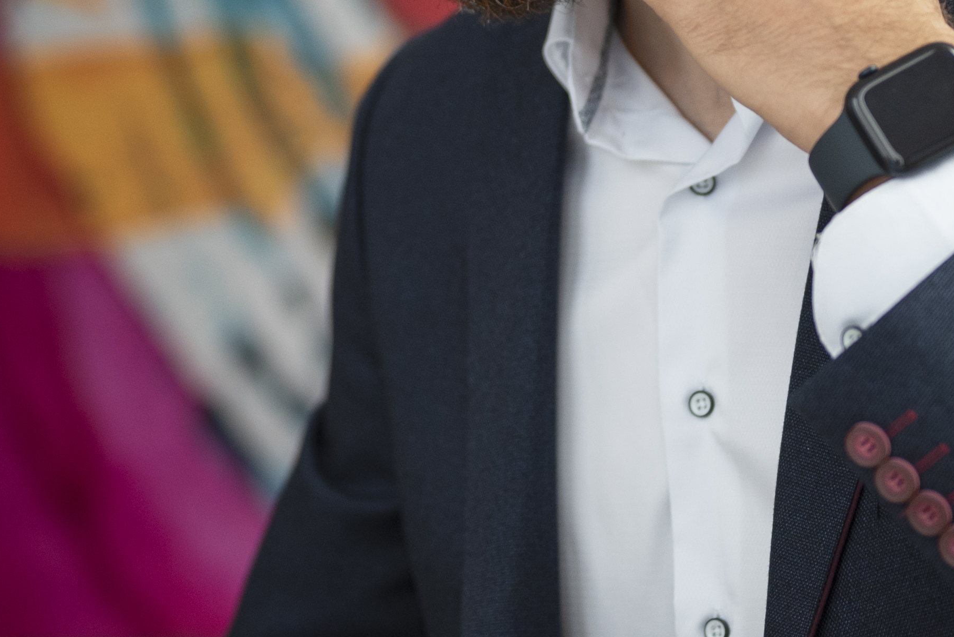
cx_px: 245
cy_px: 32
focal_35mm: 162
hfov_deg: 12.6
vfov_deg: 8.4
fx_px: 4294
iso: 320
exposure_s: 1/250
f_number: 2
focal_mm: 50
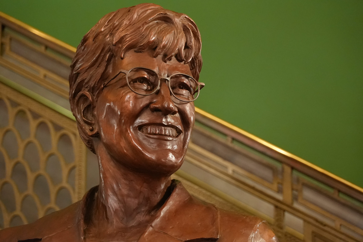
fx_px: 958
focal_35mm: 95
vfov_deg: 14.4
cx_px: 182
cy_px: 121
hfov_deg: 21.4
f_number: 4
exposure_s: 1/80
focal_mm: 95
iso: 12800
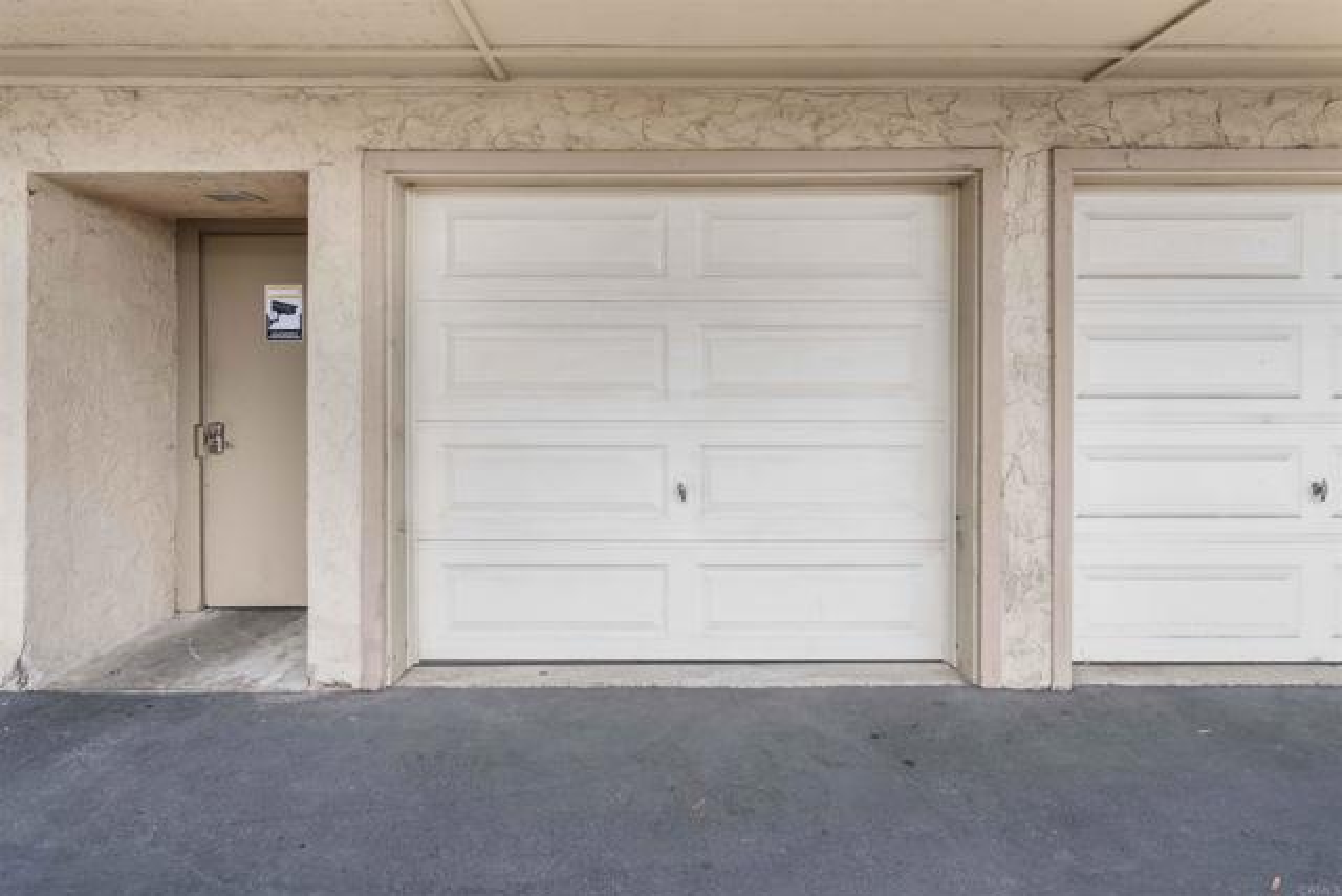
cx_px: 671
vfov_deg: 64.6
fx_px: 708
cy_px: 448
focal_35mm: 19
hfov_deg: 86.9
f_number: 4
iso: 160
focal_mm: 19
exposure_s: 1/40
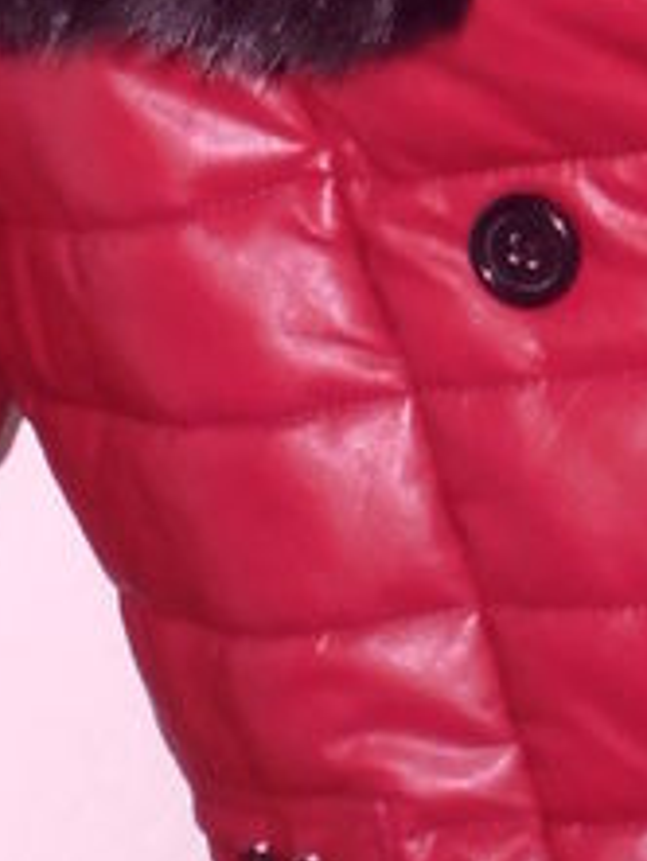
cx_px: 807
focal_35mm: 172
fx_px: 4282
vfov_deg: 11.4
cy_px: -35
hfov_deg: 8.5
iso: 200
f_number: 3.9
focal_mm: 6.9
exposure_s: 1/60
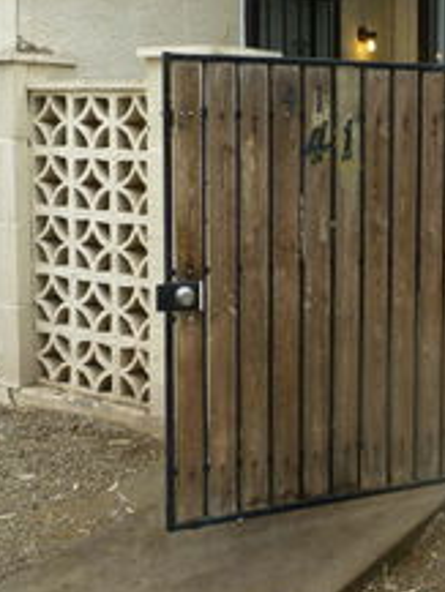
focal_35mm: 57
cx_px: 435
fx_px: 976
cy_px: 210
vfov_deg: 33.5
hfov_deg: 24.6
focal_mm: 5.2
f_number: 3.3
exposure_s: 1/160
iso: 80
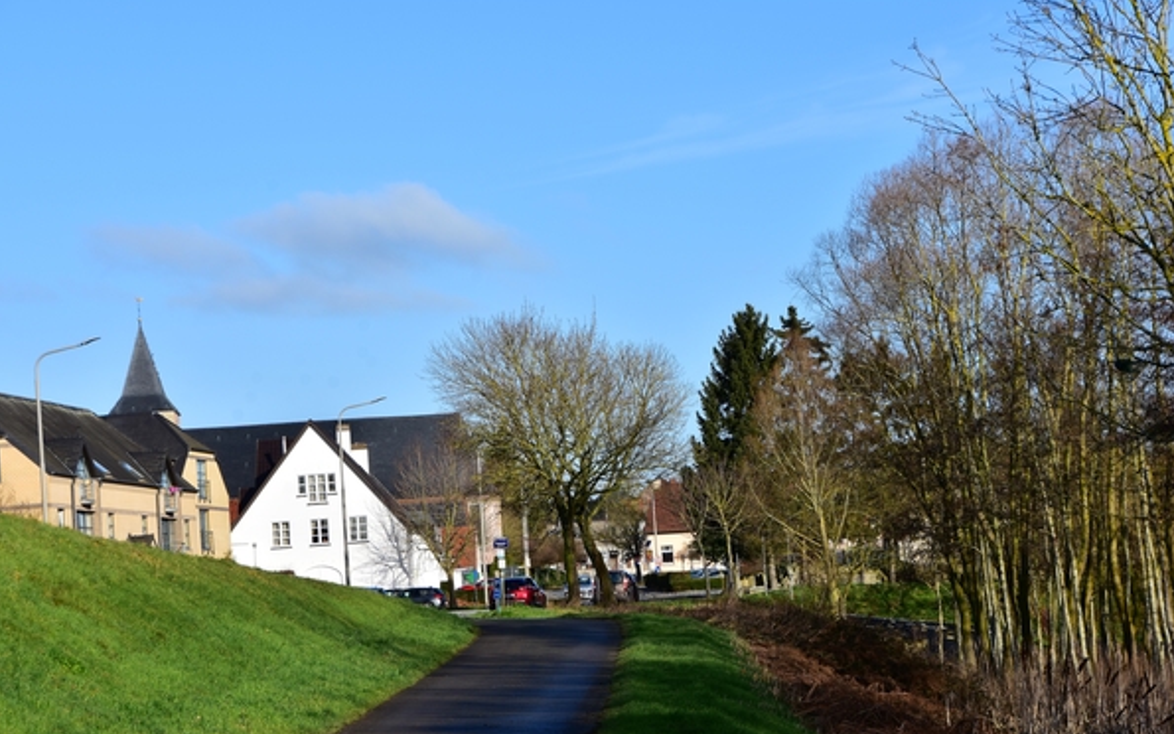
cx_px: 584
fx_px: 3456
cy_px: 393
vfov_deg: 12.1
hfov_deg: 19.3
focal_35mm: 108
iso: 100
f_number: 11
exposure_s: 1/160
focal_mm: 70
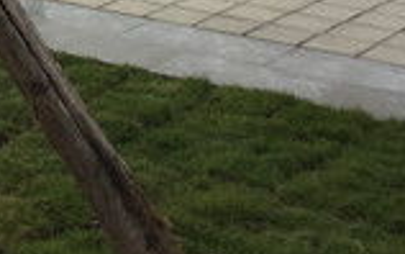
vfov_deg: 9.3
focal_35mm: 135
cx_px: -172
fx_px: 1491
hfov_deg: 14.6
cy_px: -178
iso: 25
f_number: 2.4
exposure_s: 1/631
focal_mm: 3.3
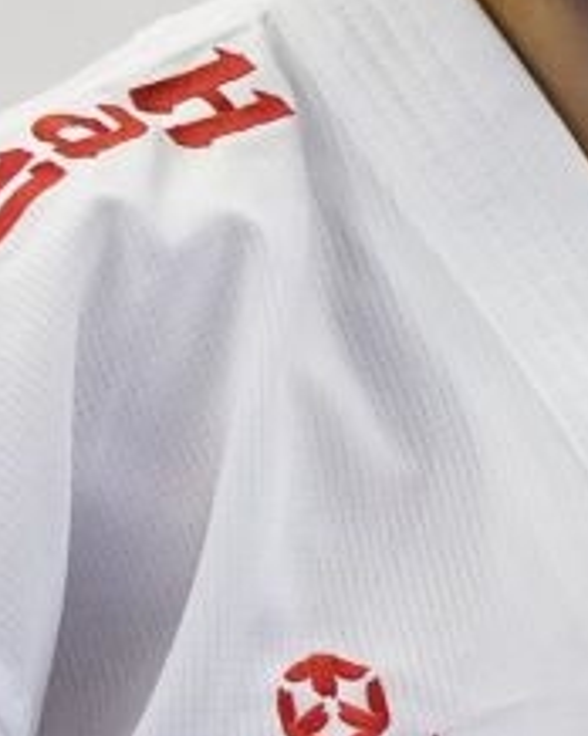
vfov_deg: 0.8
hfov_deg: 0.7
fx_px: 50669
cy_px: 712
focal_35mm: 2326
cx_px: 277
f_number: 2.8
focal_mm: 200
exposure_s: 1/1000
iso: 3200
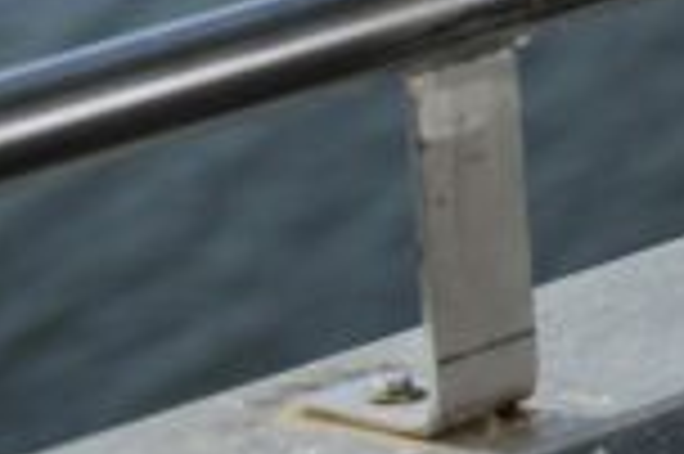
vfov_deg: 3.9
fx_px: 6377
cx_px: 2079
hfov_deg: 5.7
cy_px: -984
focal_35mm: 336
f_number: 3.5
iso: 31
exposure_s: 1/500
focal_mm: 50
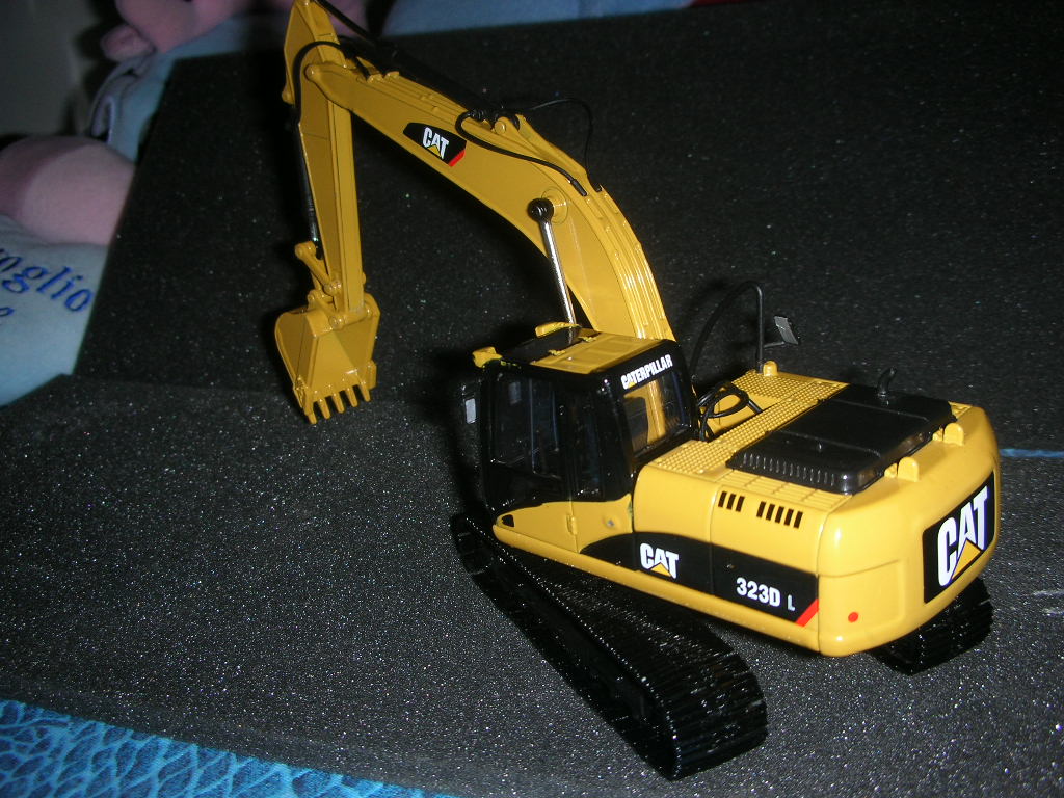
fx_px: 1076
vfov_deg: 40.7
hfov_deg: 52.6
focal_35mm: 35
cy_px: 399
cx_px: 532
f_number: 3
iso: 50
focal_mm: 5.8
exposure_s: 1/60.1
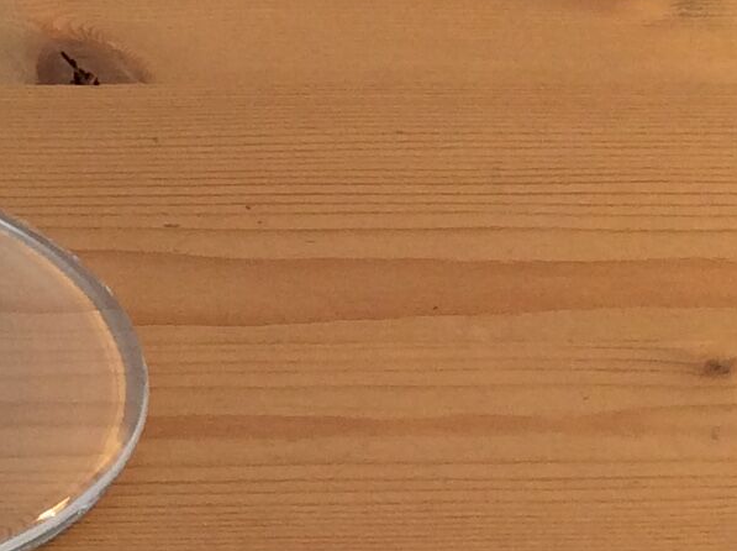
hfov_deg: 13.7
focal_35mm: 139
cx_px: -219
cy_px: -99
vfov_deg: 10.5
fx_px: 2955
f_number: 2.4
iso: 40
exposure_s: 1/33
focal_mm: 3.3
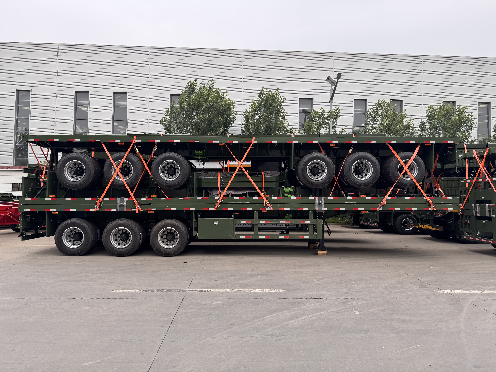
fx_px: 344
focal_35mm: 24
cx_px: 248
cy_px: 186
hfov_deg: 71.6
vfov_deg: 56.8
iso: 80
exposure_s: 1/615
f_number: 1.78
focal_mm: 6.76
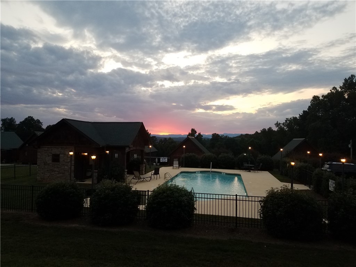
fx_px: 267
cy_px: 134
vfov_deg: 53.1
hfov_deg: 67.3
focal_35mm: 26
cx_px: 178
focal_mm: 4.2
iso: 64
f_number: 1.7
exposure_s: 1/120
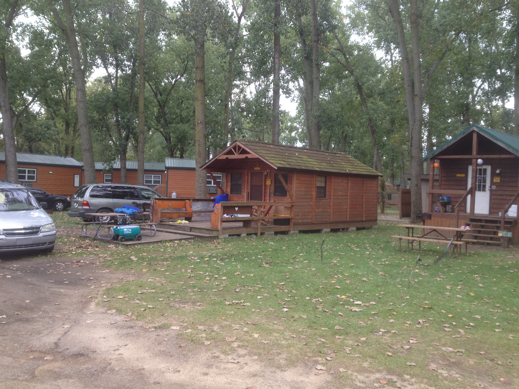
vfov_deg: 40.7
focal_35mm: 35
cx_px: 260
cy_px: 194
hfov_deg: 52.6
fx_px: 525
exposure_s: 1/194
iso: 50
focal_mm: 4.28
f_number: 2.4
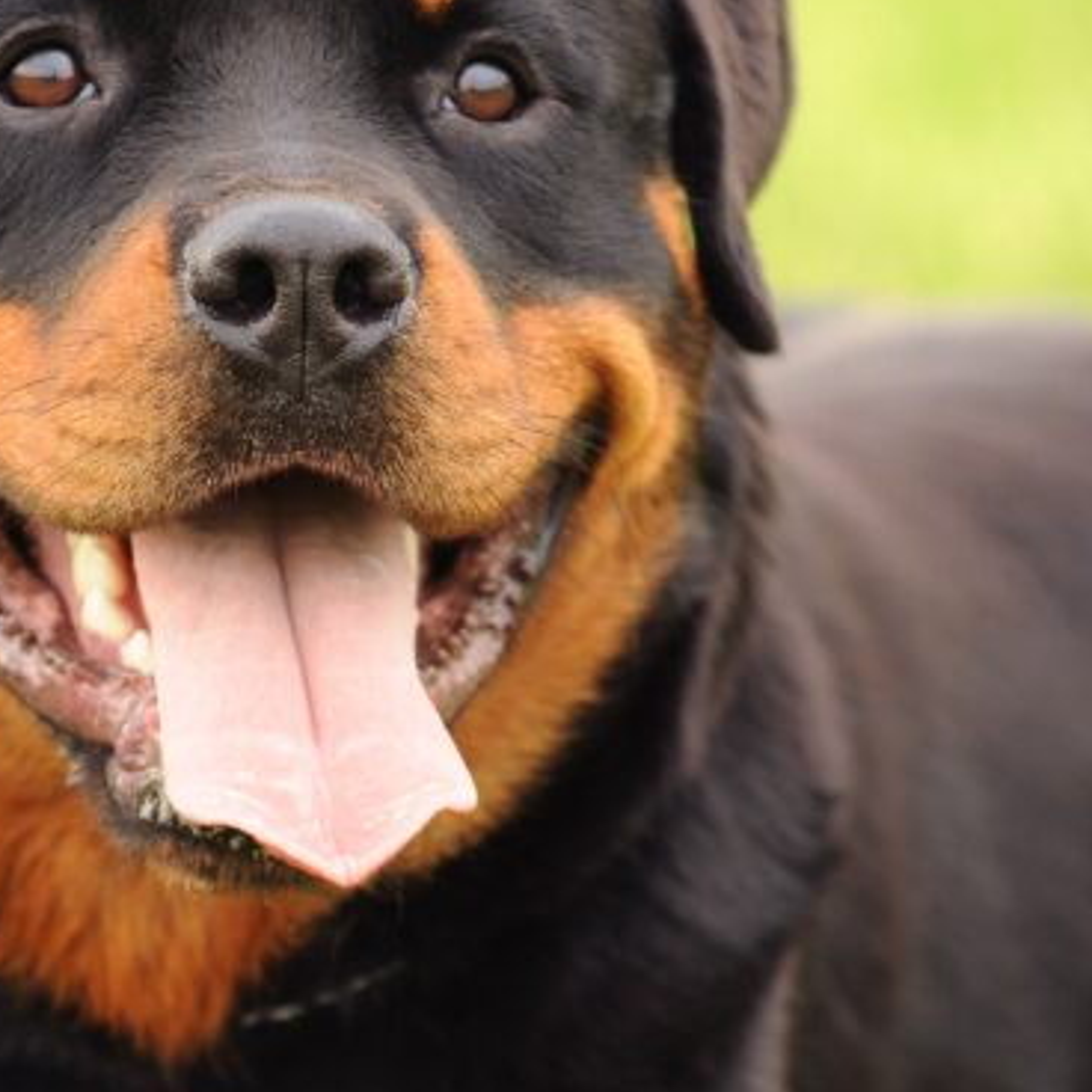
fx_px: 16882
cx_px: 288
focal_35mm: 473
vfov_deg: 3.7
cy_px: 642
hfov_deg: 3.7
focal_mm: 200
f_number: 4.5
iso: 320
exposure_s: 1/160
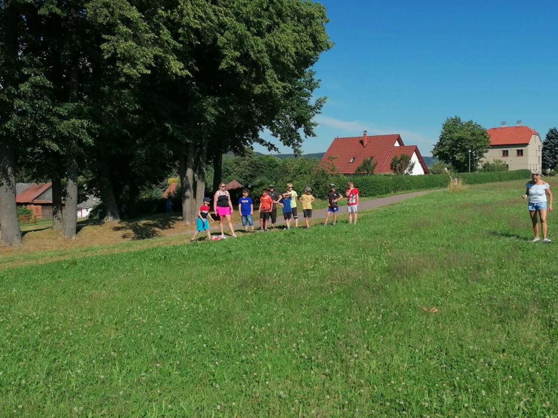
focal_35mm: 33
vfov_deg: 42.9
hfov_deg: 55.1
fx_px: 532
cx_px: 324
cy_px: 183
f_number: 1.8
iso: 50
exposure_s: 1/1980
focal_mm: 4.75
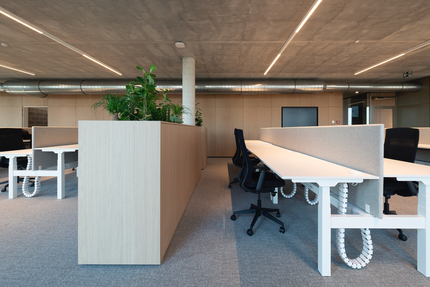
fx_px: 167
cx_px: 215
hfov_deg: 104.2
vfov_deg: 81.3
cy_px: 144
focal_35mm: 14
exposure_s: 1/5
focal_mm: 14
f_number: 13
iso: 320
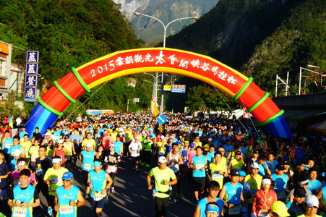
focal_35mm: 42
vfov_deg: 31.8
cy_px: 108
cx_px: 163
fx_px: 380
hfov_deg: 46.4
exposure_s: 1/125
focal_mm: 28
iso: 800
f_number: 29
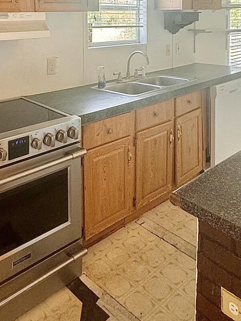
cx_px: 89
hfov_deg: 40.4
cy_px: 37
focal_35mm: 35
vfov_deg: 47.7
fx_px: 325
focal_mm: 2.22
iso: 200
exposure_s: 1/120
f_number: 2.2
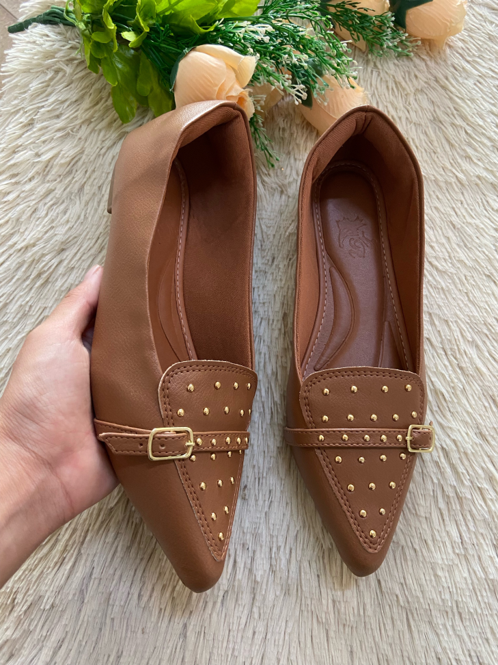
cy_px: 332
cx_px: 249
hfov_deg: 53.1
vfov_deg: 67.3
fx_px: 499
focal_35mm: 26
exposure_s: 1/60
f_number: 1.8
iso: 200
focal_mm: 4.25
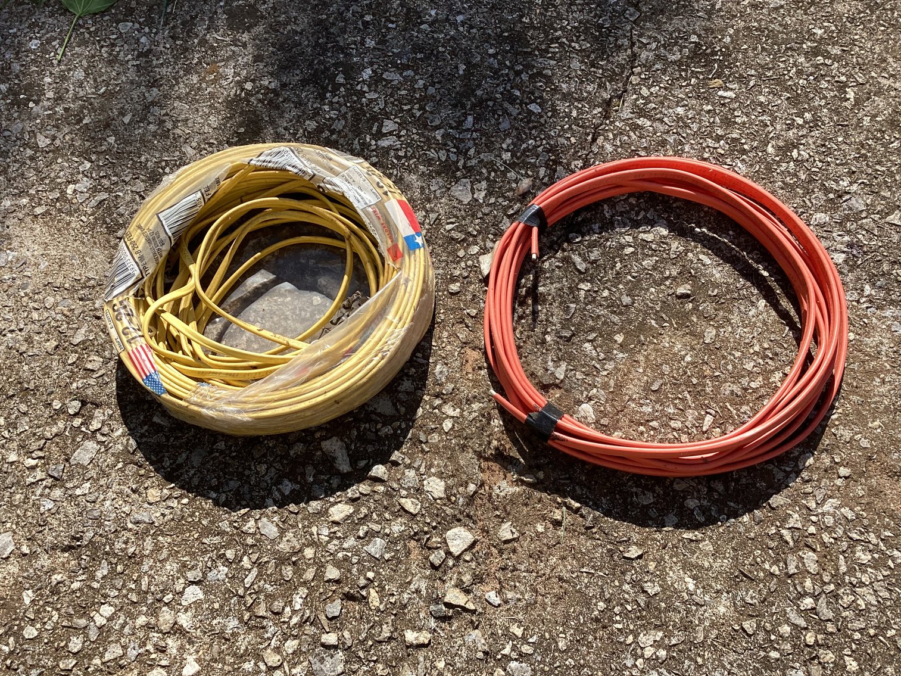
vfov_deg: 45.4
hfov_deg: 58.3
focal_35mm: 31
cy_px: 338
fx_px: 807
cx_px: 450
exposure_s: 1/994
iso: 25
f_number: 2.4
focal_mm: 3.3
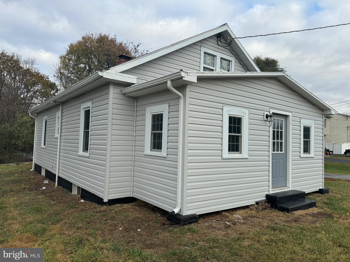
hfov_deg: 71.6
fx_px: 243
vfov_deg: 56.8
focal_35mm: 24
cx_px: 175
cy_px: 131
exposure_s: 1/1767
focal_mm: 6.76
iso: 80
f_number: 1.78
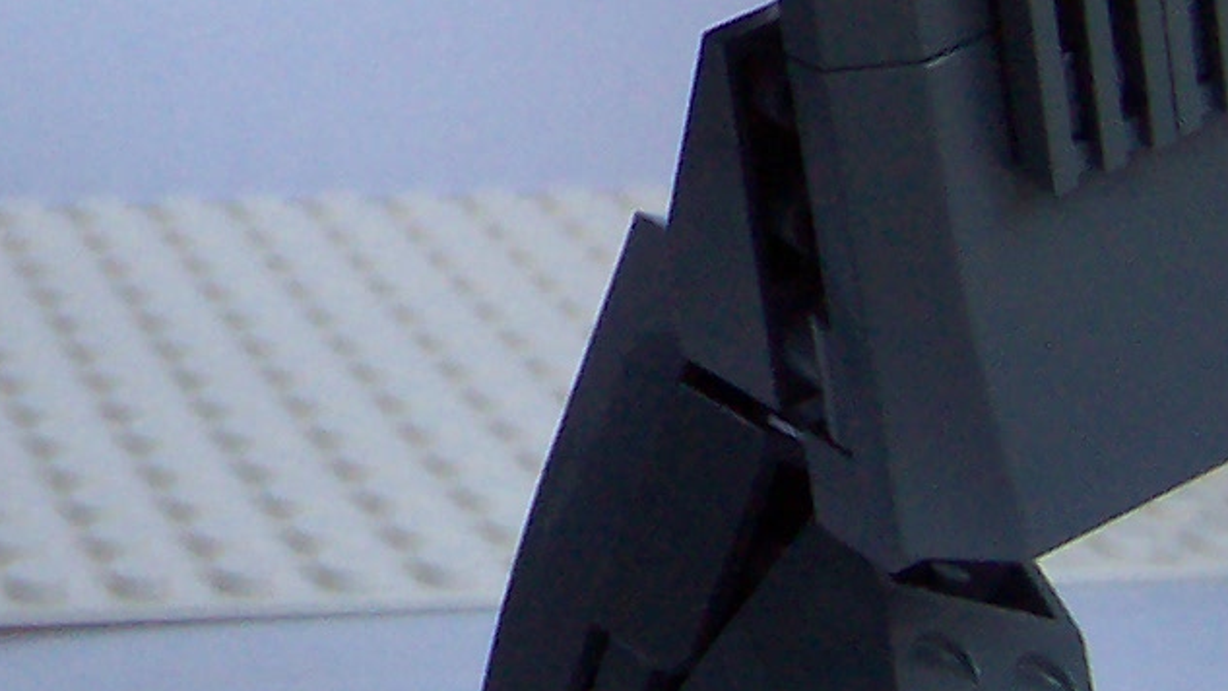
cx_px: -8
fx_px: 4103
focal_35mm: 126
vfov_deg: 9.4
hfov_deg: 16.7
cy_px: -293
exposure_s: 1/30
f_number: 2.8
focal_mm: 5.6
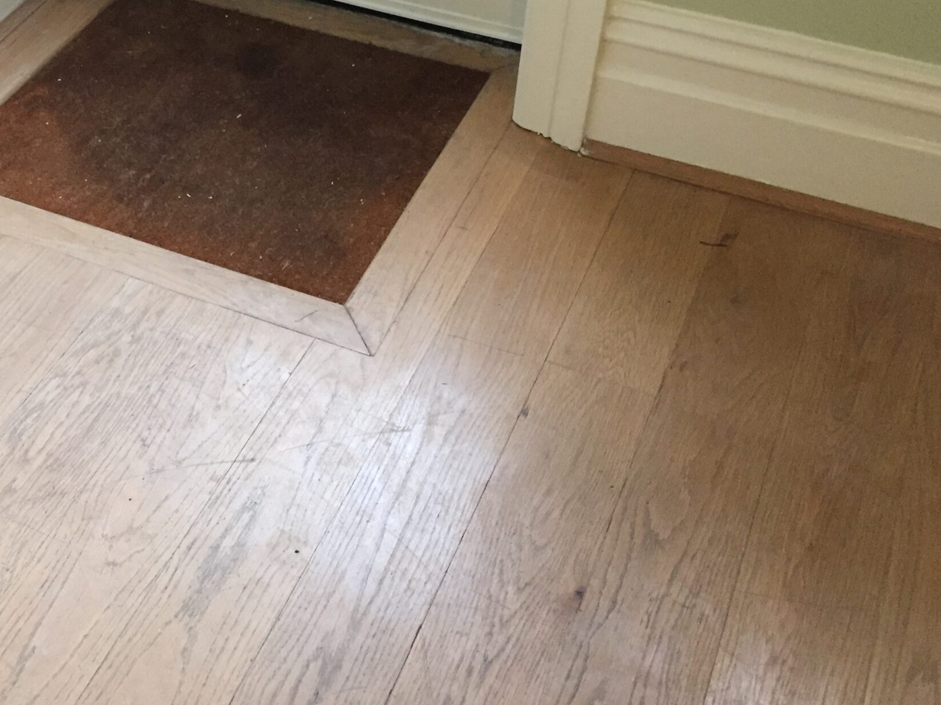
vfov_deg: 32.1
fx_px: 1223
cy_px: 291
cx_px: 297
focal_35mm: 45
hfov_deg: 41.4
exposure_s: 1/33
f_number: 2.2
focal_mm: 4.15
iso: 320
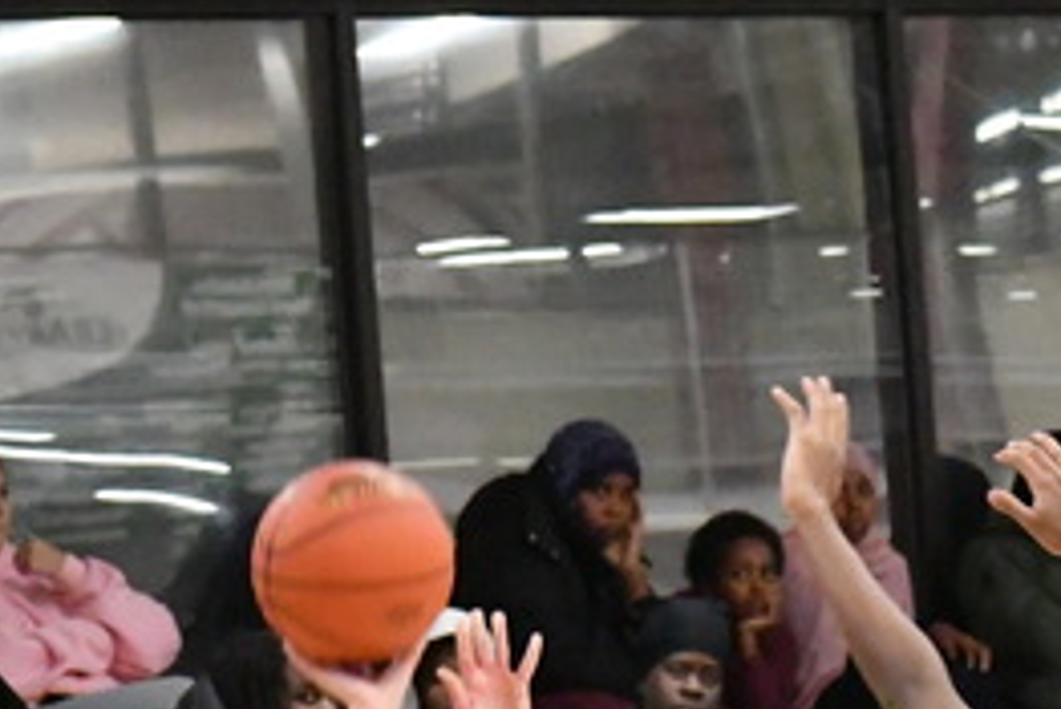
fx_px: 13476
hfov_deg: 4.5
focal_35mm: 457
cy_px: 1339
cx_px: 490
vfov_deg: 3.0
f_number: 4.8
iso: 12800
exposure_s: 1/400
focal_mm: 78
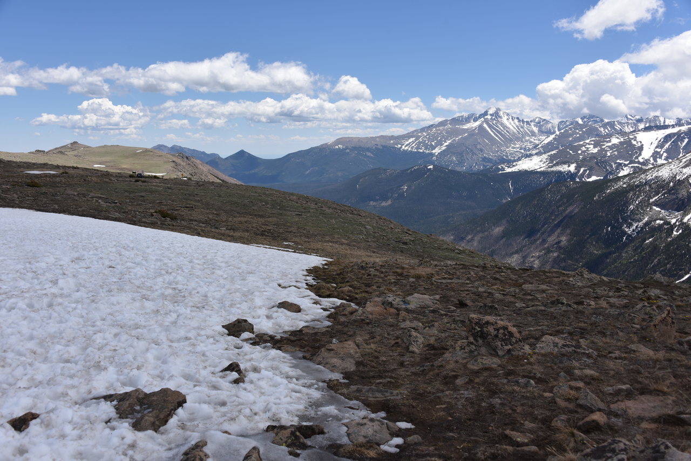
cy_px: 230
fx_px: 672
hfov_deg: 54.4
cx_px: 346
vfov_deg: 37.9
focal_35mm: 35
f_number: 9
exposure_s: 1/320
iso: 100
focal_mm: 35
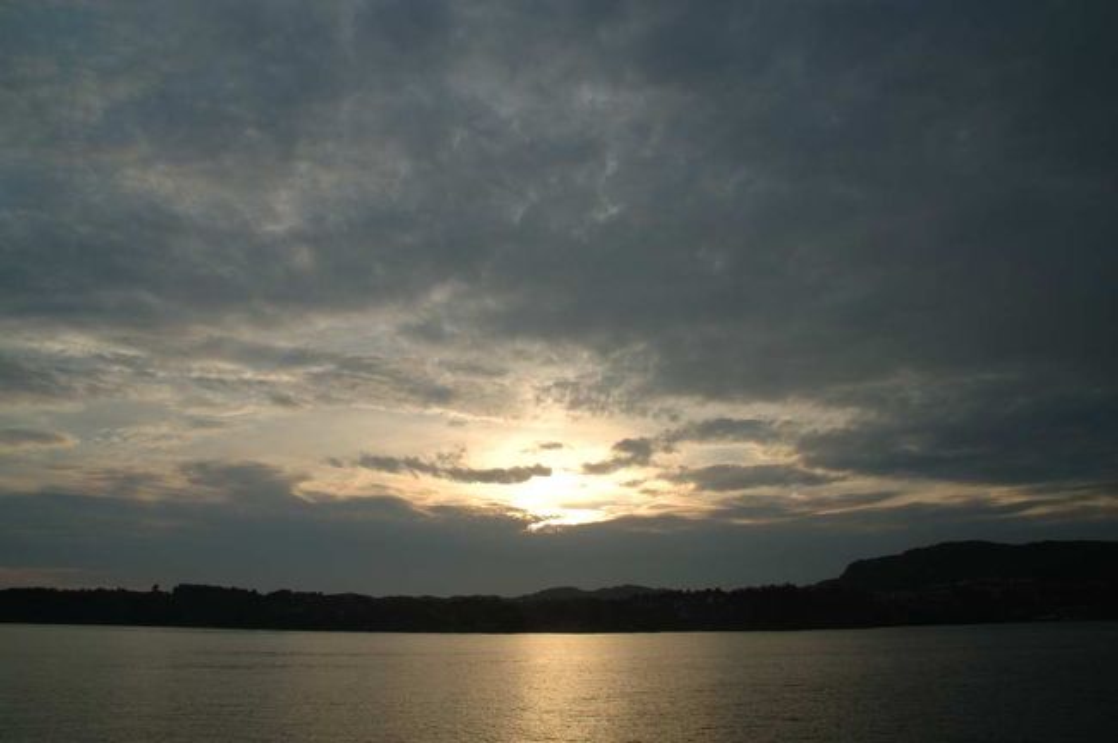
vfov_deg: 47.8
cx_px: 559
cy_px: 372
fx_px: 838
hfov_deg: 67.4
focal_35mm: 27
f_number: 9
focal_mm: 18
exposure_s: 1/500
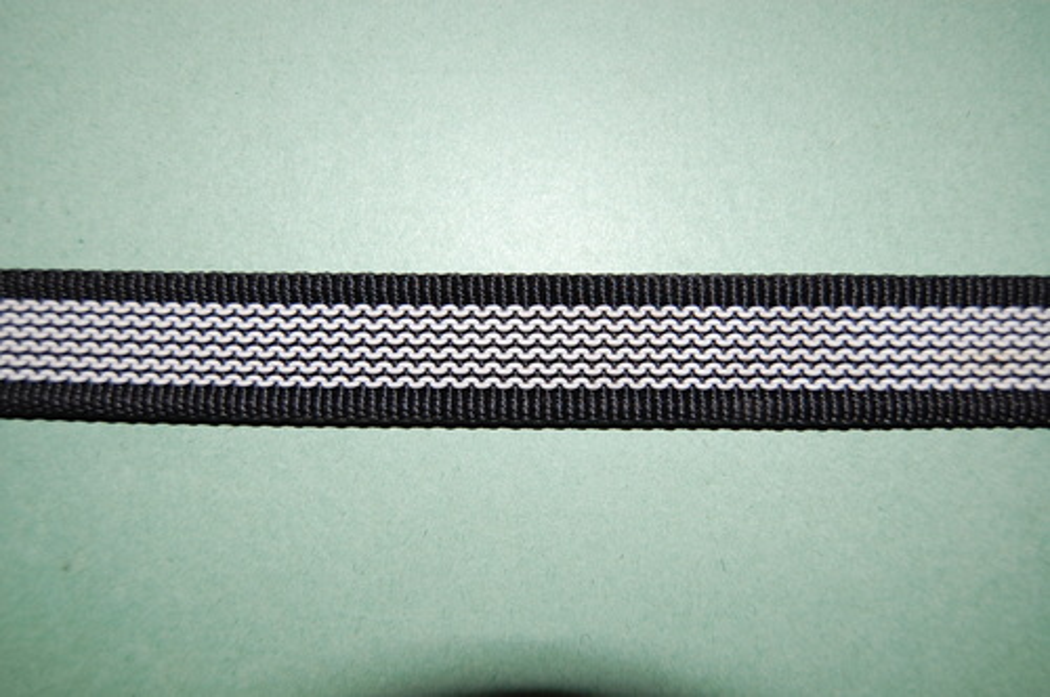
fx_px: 1136
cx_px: 525
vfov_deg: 34.1
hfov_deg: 49.6
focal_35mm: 39
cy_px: 348
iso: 200
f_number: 4.2
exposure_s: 1/60
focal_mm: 26
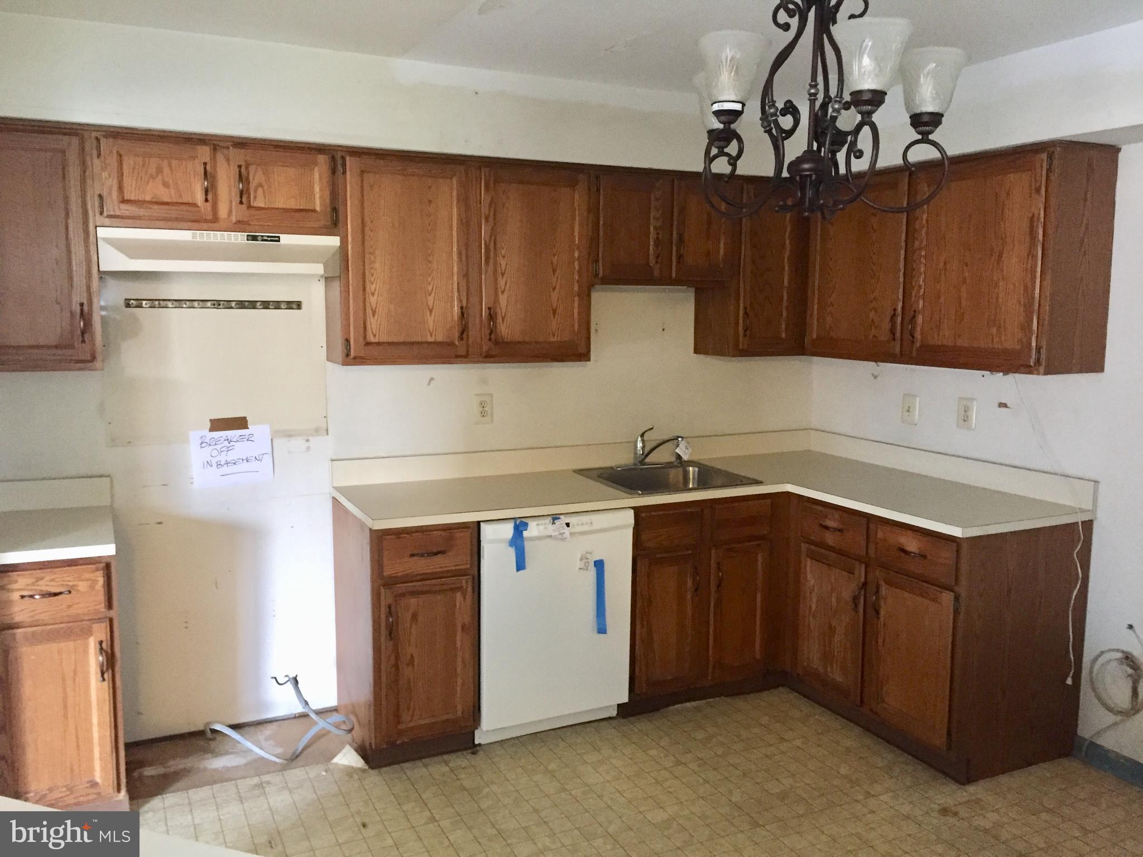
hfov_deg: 61.7
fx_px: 958
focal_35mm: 29
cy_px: 428
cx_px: 572
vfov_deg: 48.2
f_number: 2.2
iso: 250
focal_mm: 4.15
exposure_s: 1/15
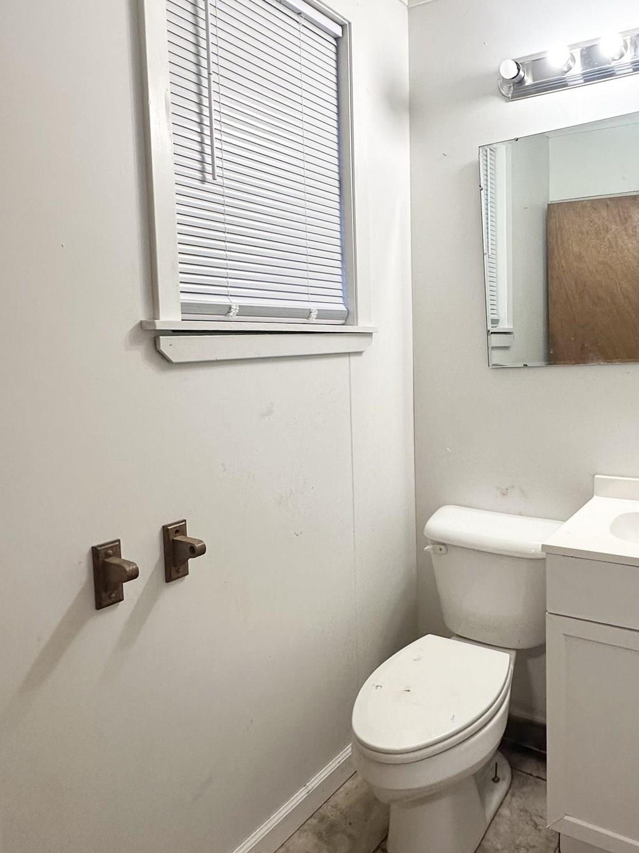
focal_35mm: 24
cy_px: 381
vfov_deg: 71.4
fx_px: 591
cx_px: 477
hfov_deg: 54.2
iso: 160
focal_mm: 2.22
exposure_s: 1/120
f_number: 2.2
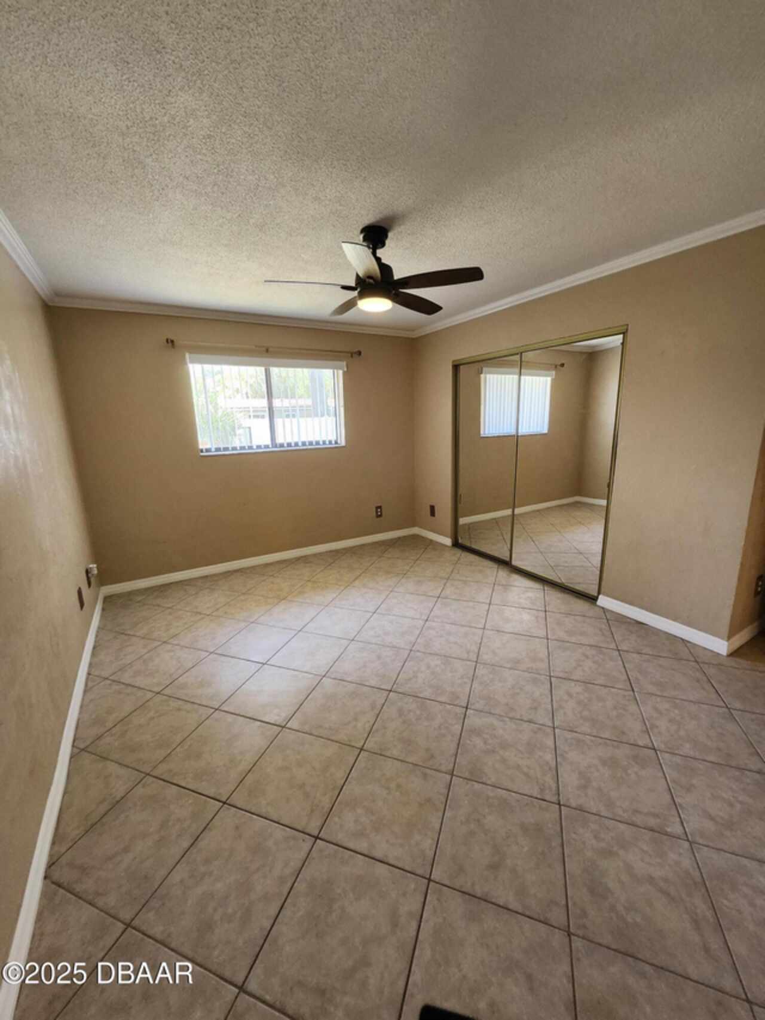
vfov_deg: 106.2
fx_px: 383
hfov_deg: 89.9
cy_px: 510
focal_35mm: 13
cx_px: 382
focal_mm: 1.74
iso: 400
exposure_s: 1/60
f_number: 2.2
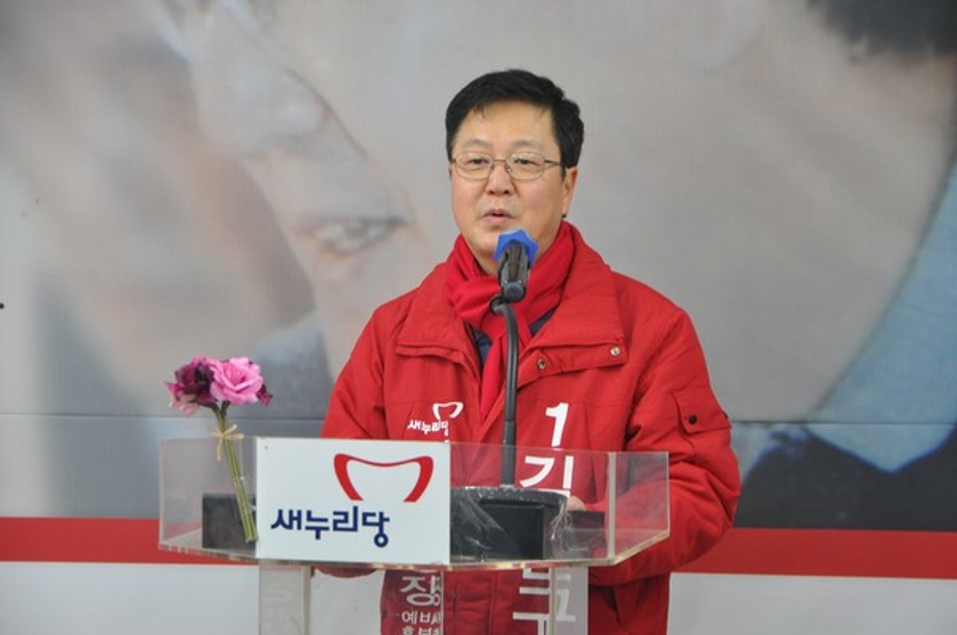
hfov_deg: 15.2
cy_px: 318
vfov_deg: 10.1
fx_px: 3583
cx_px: 478
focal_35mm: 135
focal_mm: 90
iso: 800
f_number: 5.3
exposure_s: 1/25
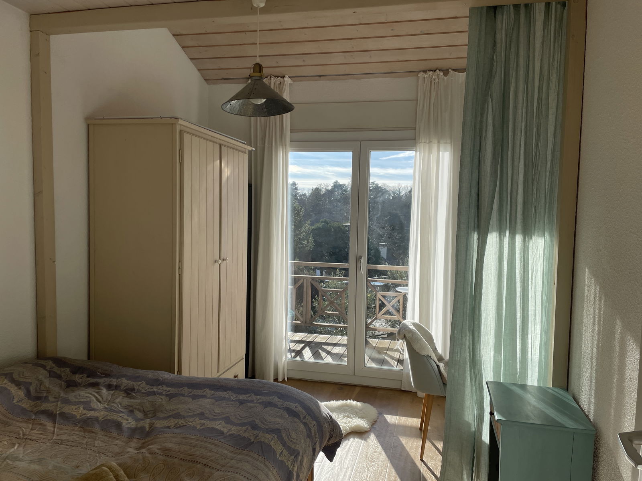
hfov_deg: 67.3
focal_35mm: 26
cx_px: 321
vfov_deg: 53.1
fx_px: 482
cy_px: 240
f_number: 1.6
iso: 32
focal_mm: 4.2
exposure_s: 1/1221
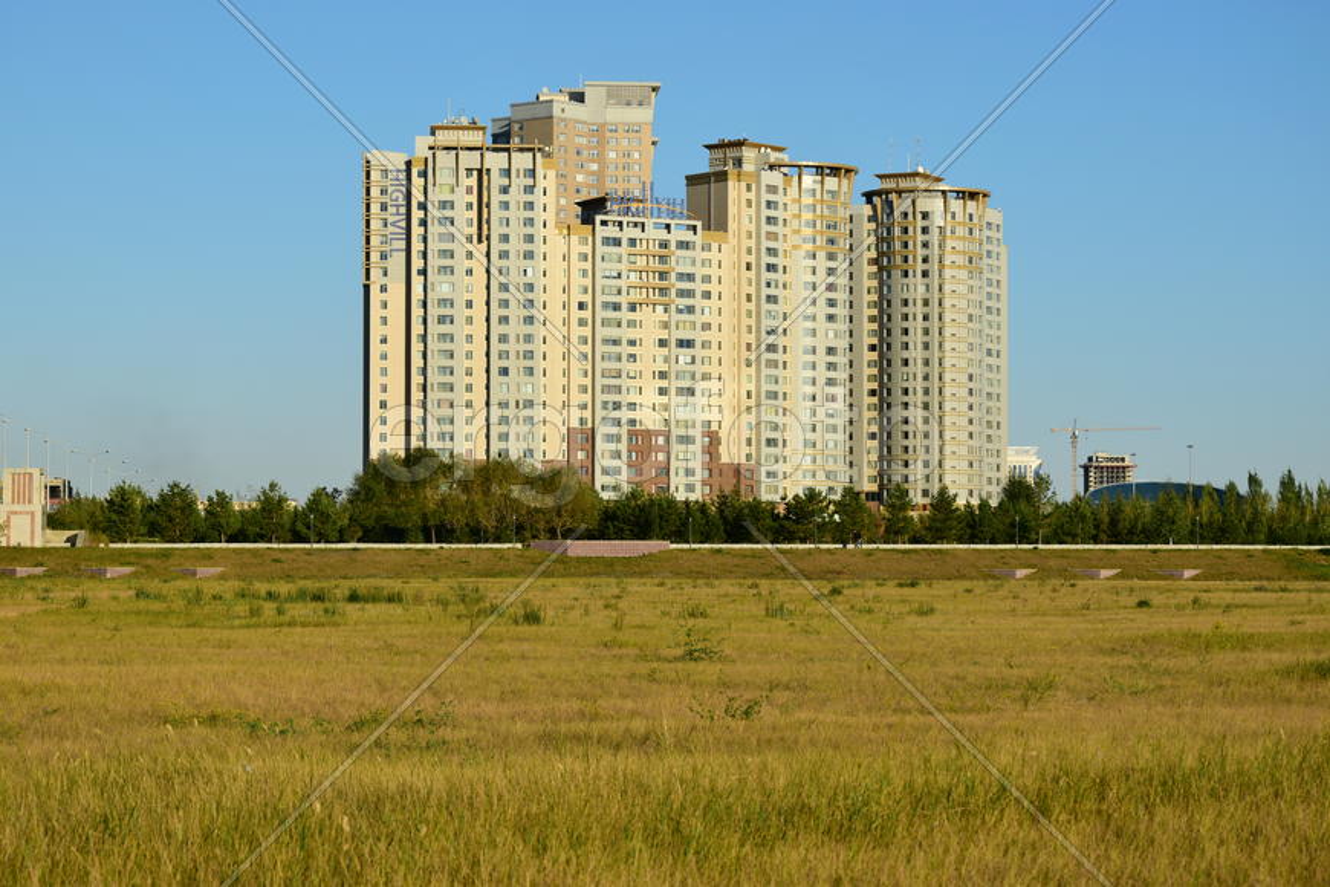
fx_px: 3214
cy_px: 444
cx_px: 665
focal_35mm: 87
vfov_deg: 15.7
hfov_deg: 23.4
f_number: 9
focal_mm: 58
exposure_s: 1/250
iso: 100
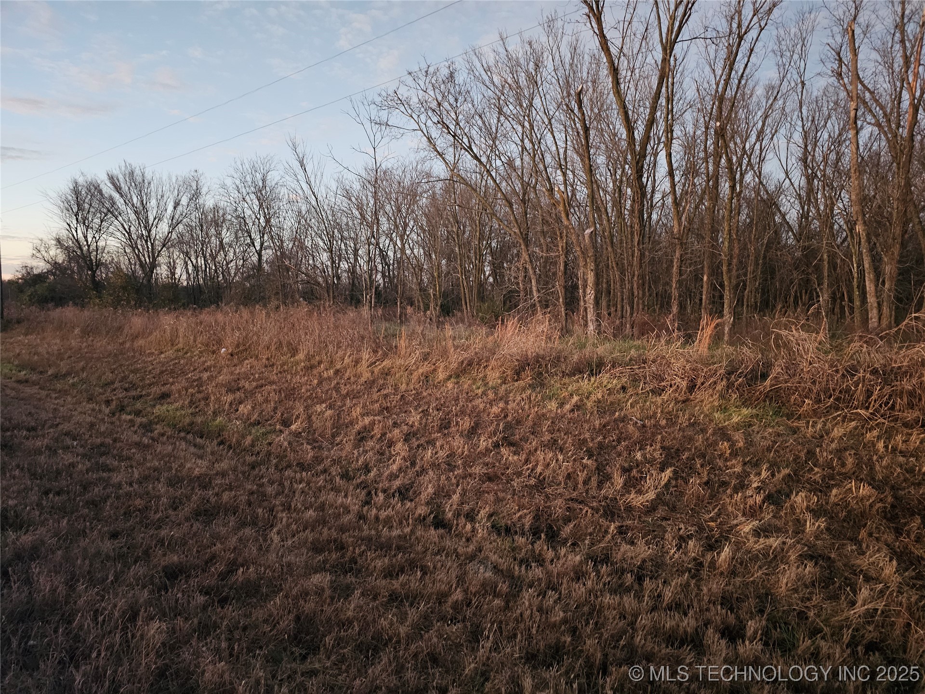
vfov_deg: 58.9
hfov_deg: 73.9
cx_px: 462
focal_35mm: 23
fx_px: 615
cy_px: 347
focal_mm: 6.3
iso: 1600
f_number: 1.7
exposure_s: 1/15
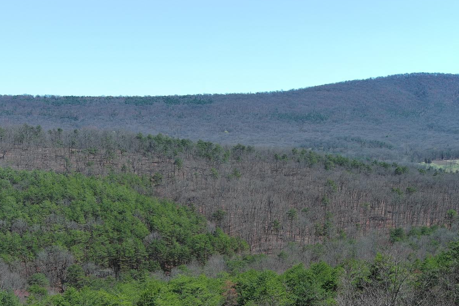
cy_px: 259
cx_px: 366
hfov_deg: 38.2
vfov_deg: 26.3
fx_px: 637
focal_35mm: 50
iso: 100
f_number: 2.8
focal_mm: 10.57
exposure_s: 1/909
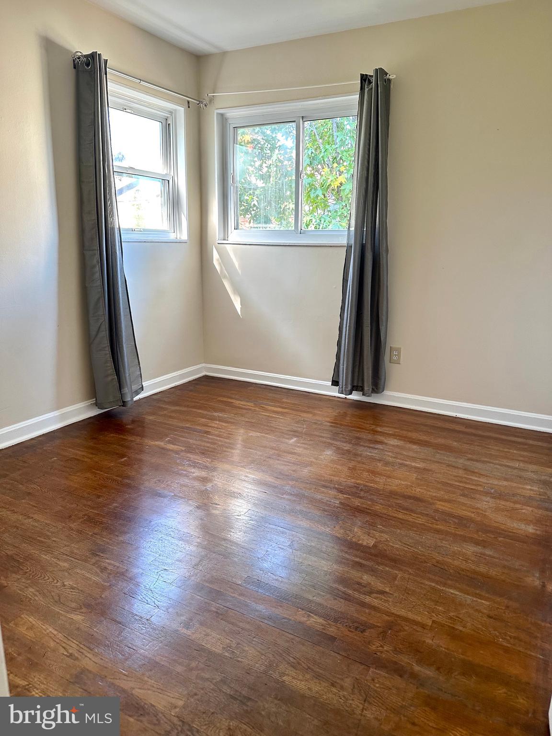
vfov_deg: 71.6
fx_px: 510
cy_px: 368
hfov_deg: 56.8
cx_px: 276
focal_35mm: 24
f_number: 1.78
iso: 160
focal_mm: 6.86
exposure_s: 1/60
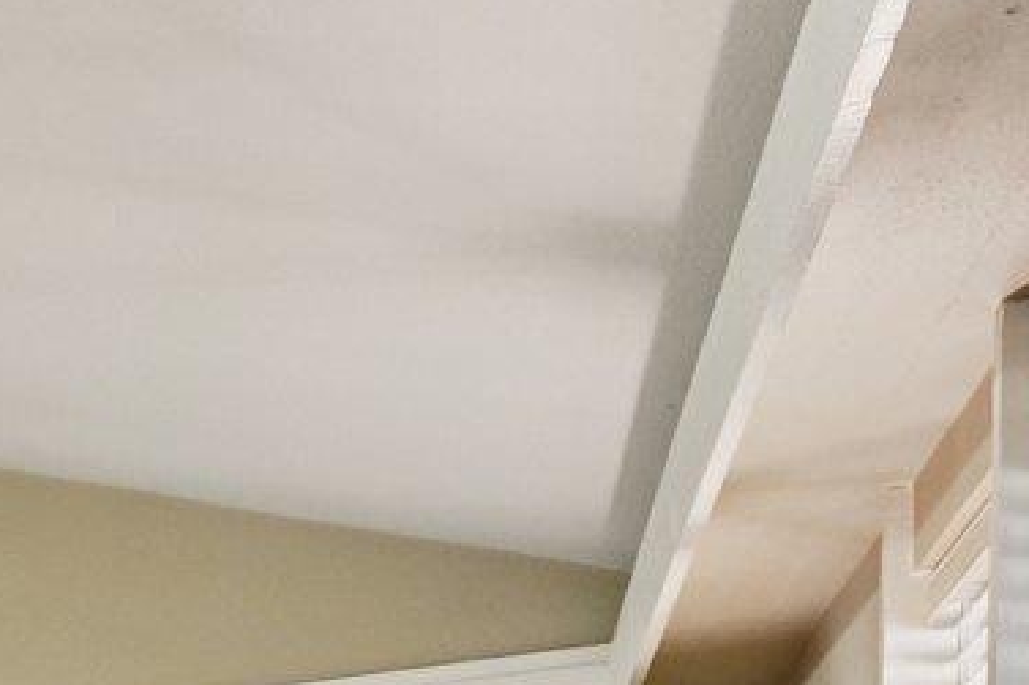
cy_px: 1150
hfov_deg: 16.2
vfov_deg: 15.8
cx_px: -1286
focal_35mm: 76
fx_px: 2171
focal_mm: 14
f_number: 8
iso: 800
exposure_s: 1/15
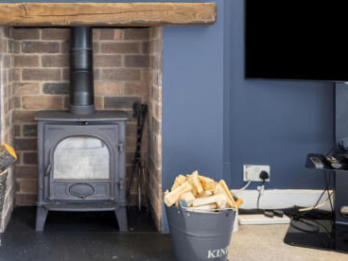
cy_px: 91
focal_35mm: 38
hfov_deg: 46.7
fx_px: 382
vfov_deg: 37.4
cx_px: 76
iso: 100
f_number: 8
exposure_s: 5
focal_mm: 12
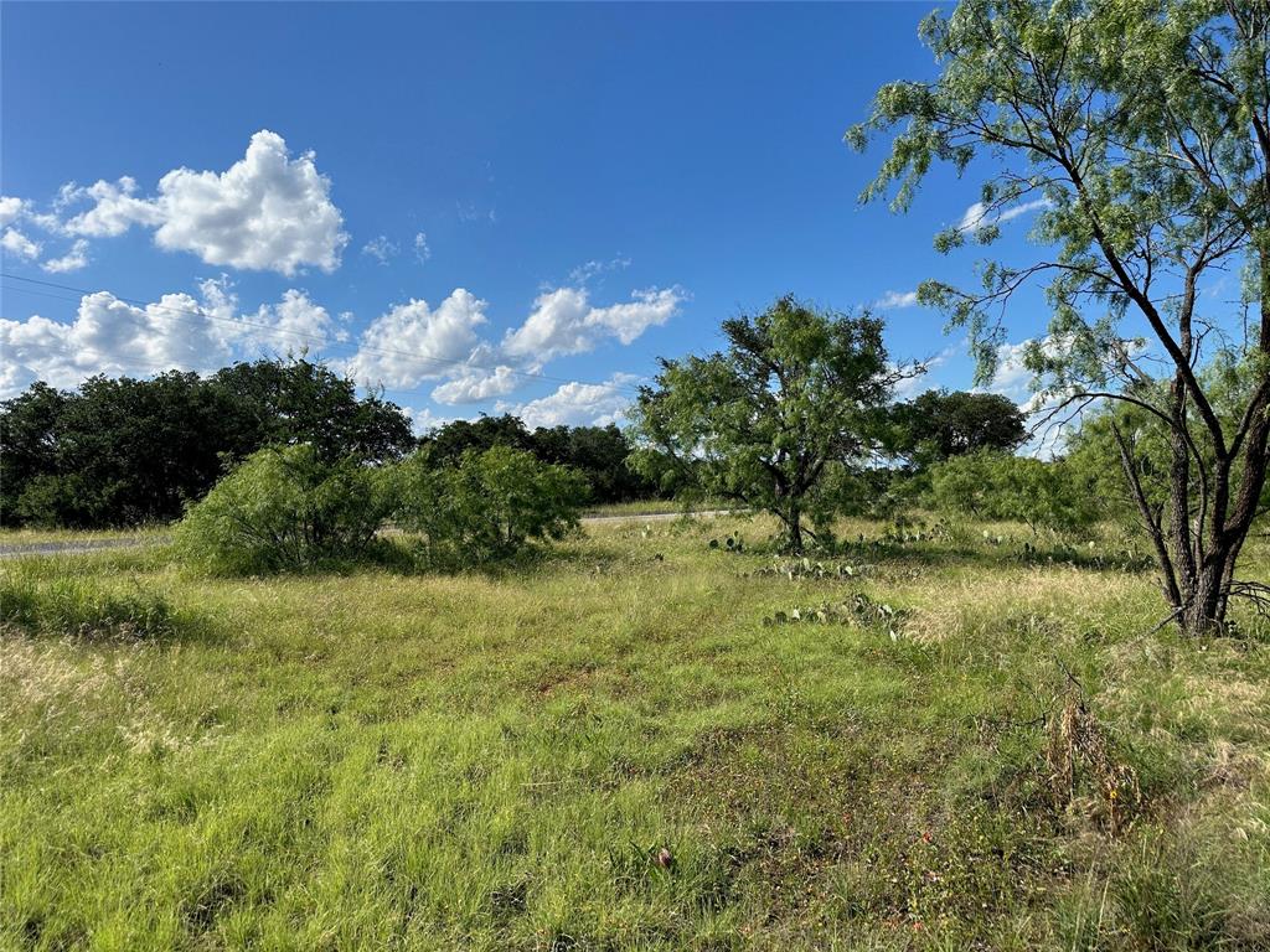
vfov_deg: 56.8
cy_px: 476
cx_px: 635
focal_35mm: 24
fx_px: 881
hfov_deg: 71.6
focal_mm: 6.86
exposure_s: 1/5263
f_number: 1.78
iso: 80
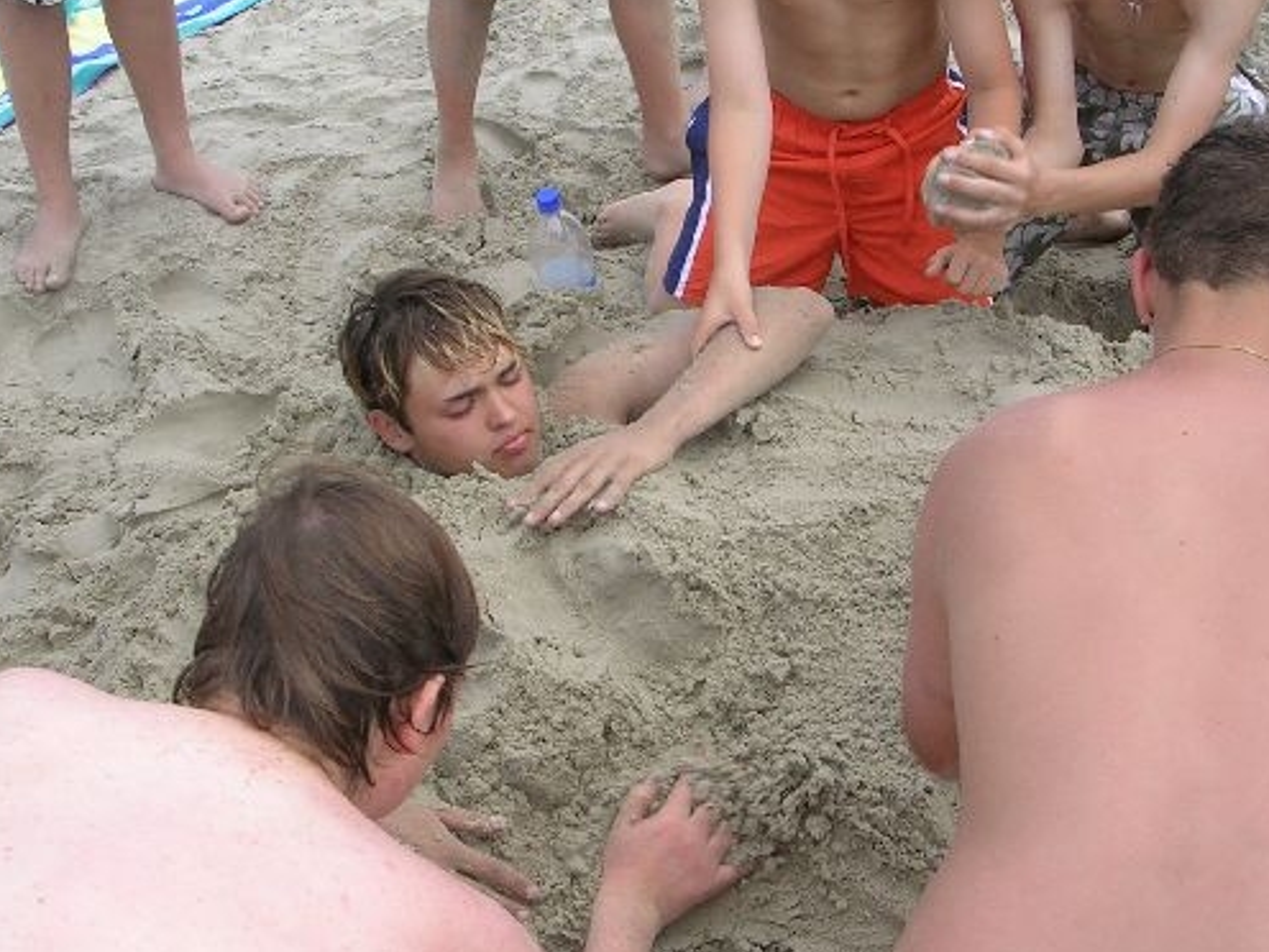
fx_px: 1796
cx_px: 668
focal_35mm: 49
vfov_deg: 29.7
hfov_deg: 38.9
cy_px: 435
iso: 50
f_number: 5.6
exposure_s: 1/147
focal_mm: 5.8
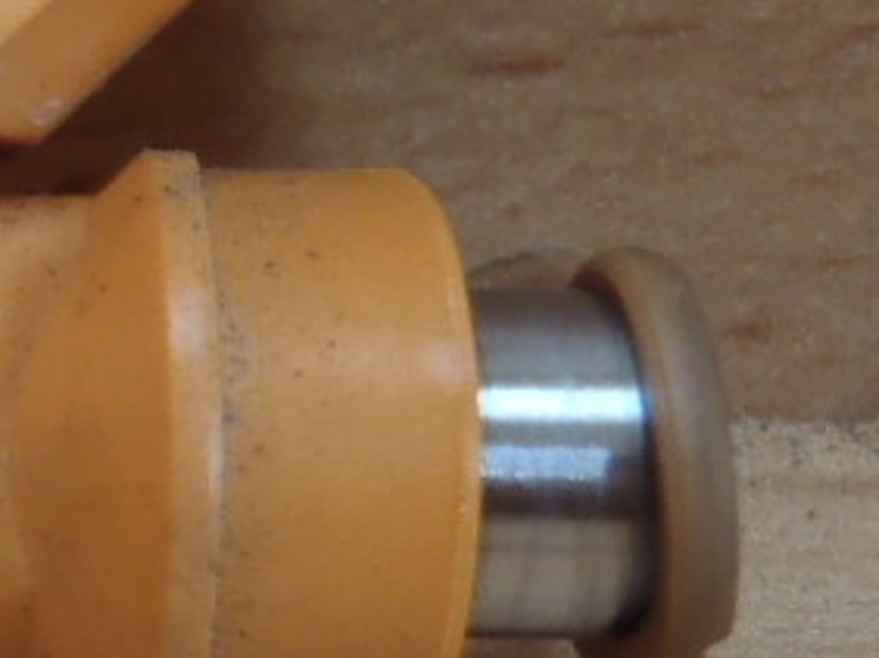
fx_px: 4262
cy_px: 352
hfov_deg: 11.0
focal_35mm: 168
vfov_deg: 8.8
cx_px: -732
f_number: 4.7
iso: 200
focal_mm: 6.64
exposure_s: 1/6
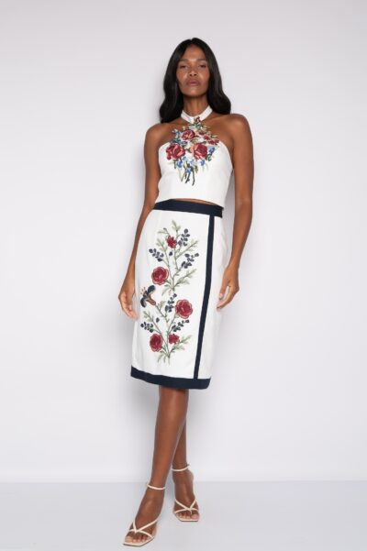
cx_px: 184
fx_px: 689
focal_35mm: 45
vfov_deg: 43.6
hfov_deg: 29.8
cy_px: 276
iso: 200
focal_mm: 45
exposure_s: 1/160
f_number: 7.1
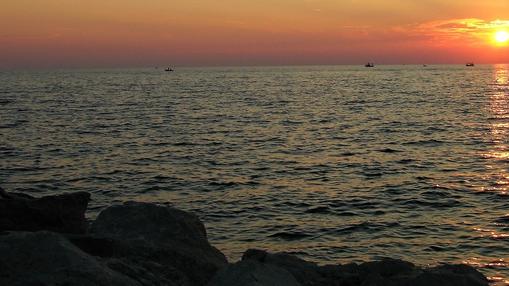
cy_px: 76
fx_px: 918
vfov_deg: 17.6
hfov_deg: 30.4
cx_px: 388
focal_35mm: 68
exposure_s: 1/94.8
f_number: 6.3
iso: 50
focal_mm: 8.9
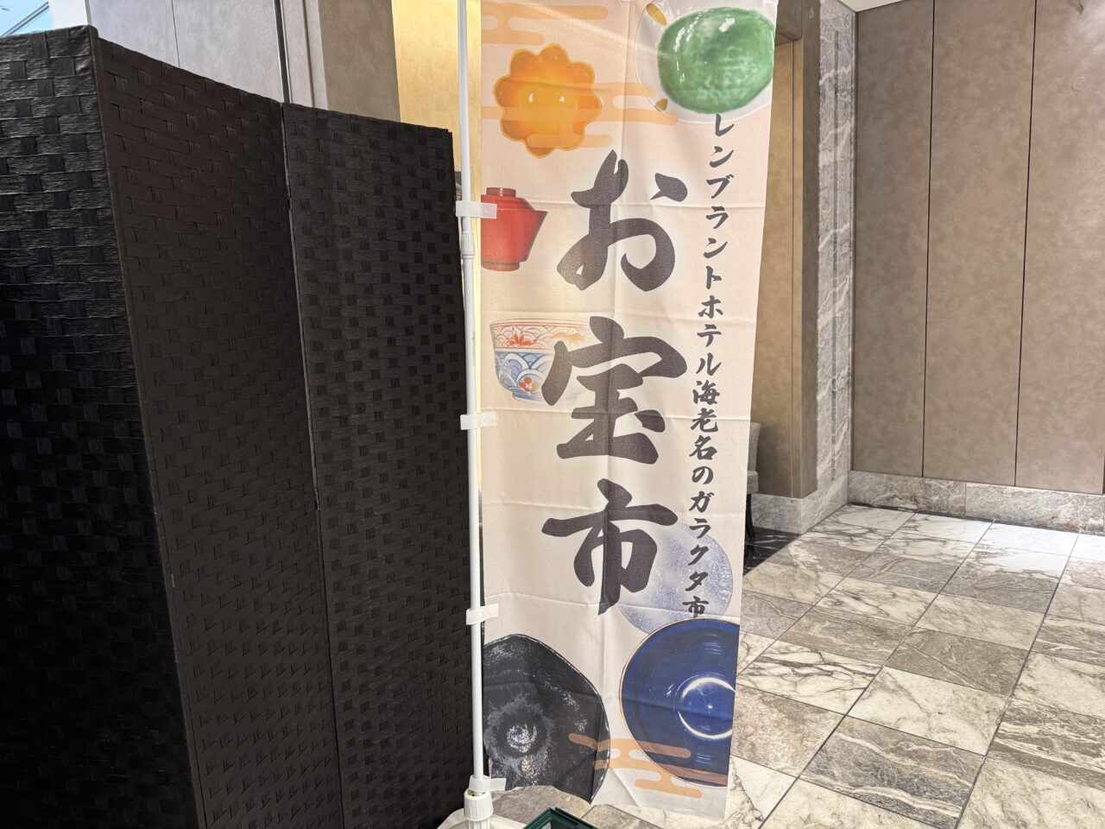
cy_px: 414
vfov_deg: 56.8
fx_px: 766
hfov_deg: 71.6
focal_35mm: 24
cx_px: 552
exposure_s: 1/64
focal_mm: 6.76
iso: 200
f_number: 1.78
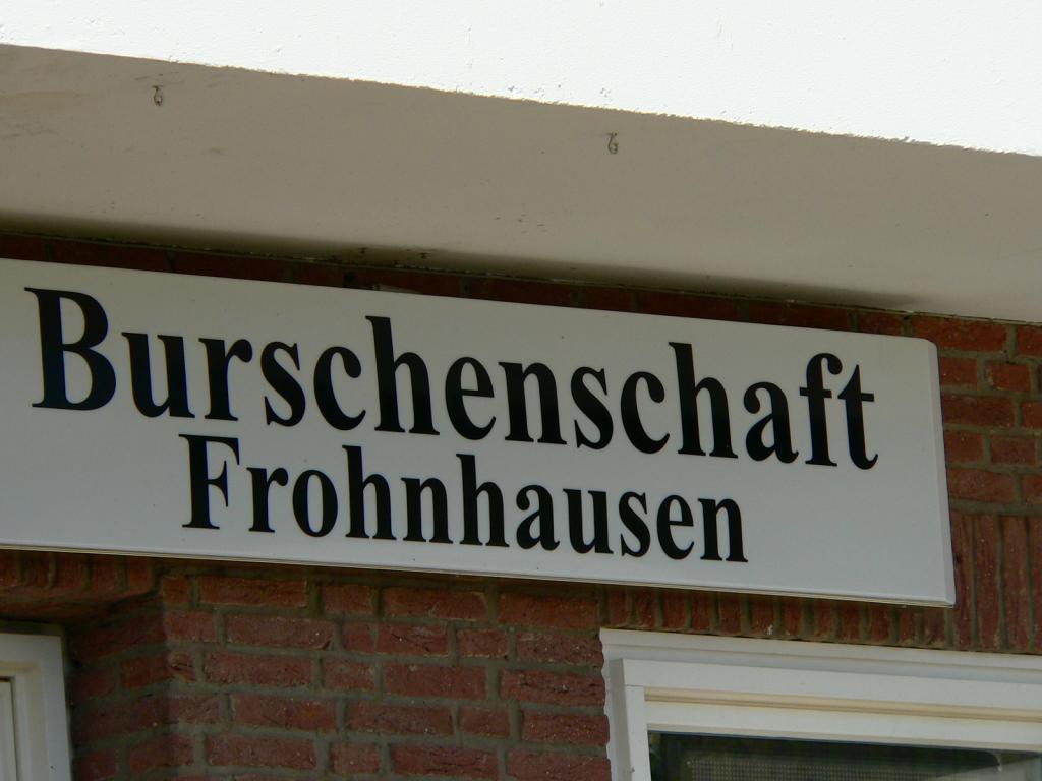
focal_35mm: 334
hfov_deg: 5.9
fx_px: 10054
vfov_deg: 4.5
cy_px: 390
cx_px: 521
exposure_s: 1/800
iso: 100
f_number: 5.2
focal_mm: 55.6
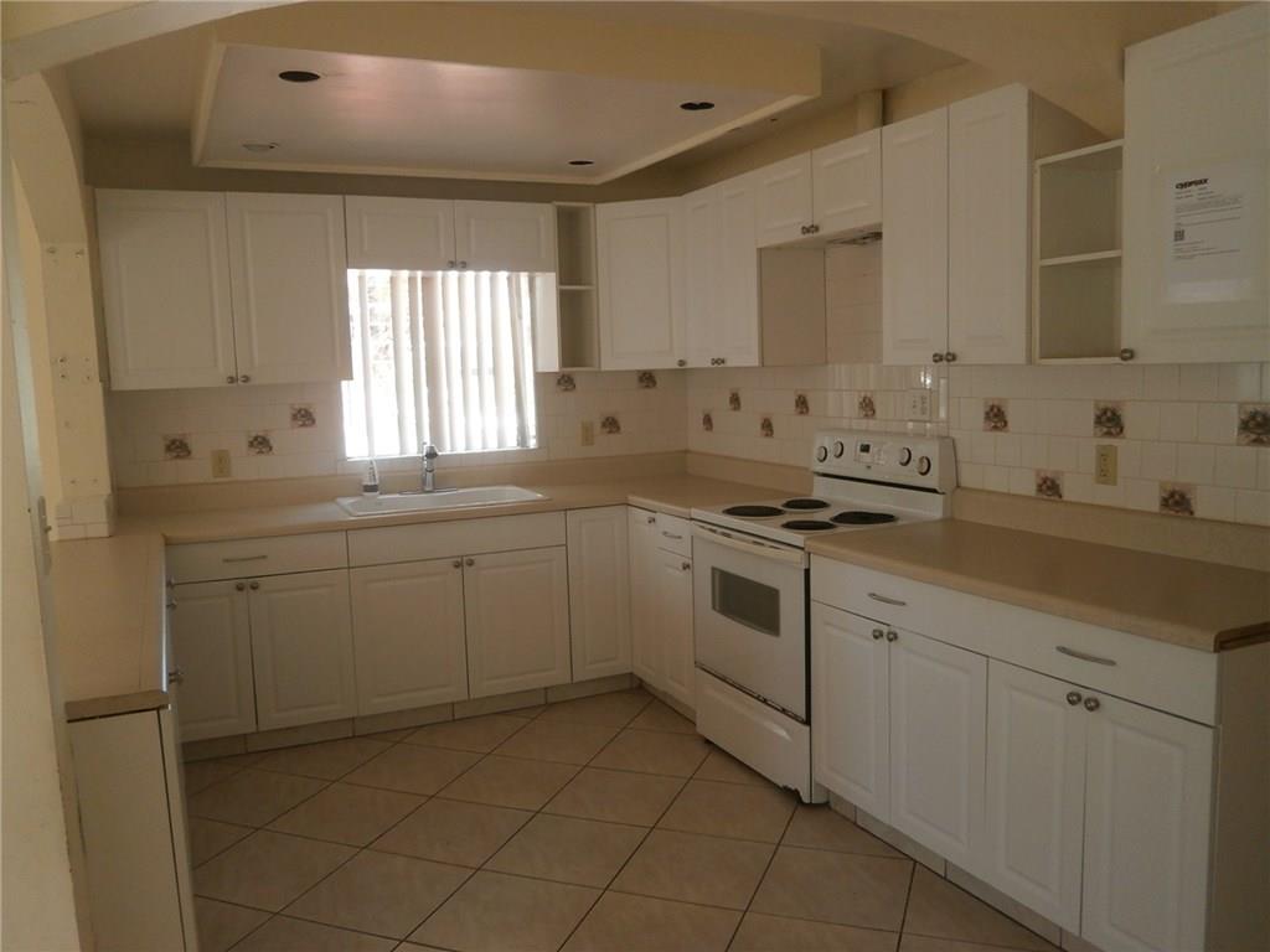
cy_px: 476
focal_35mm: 26
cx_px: 635
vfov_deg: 53.1
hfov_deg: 67.3
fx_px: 954
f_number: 2.8
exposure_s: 1/60
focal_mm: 4.7
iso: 160
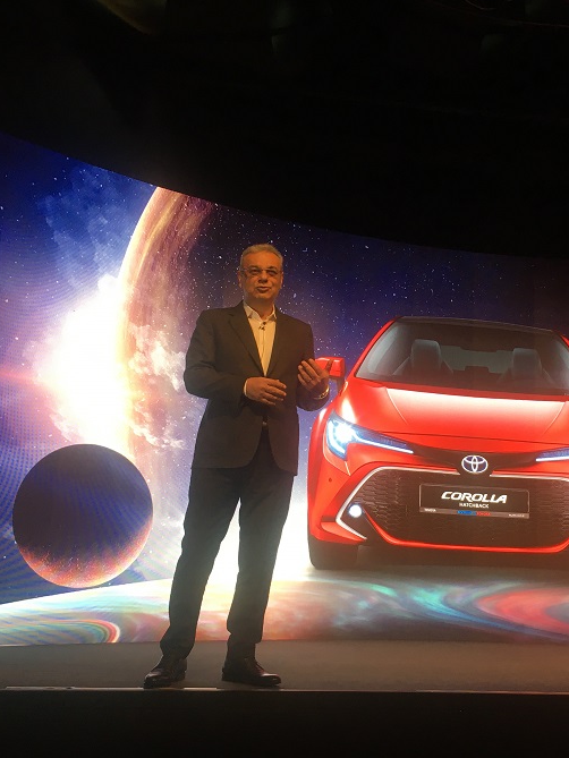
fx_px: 854
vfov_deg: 47.9
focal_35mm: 39
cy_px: 381
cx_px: 372
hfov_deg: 36.5
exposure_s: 1/33
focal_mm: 4.15
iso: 32
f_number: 2.2
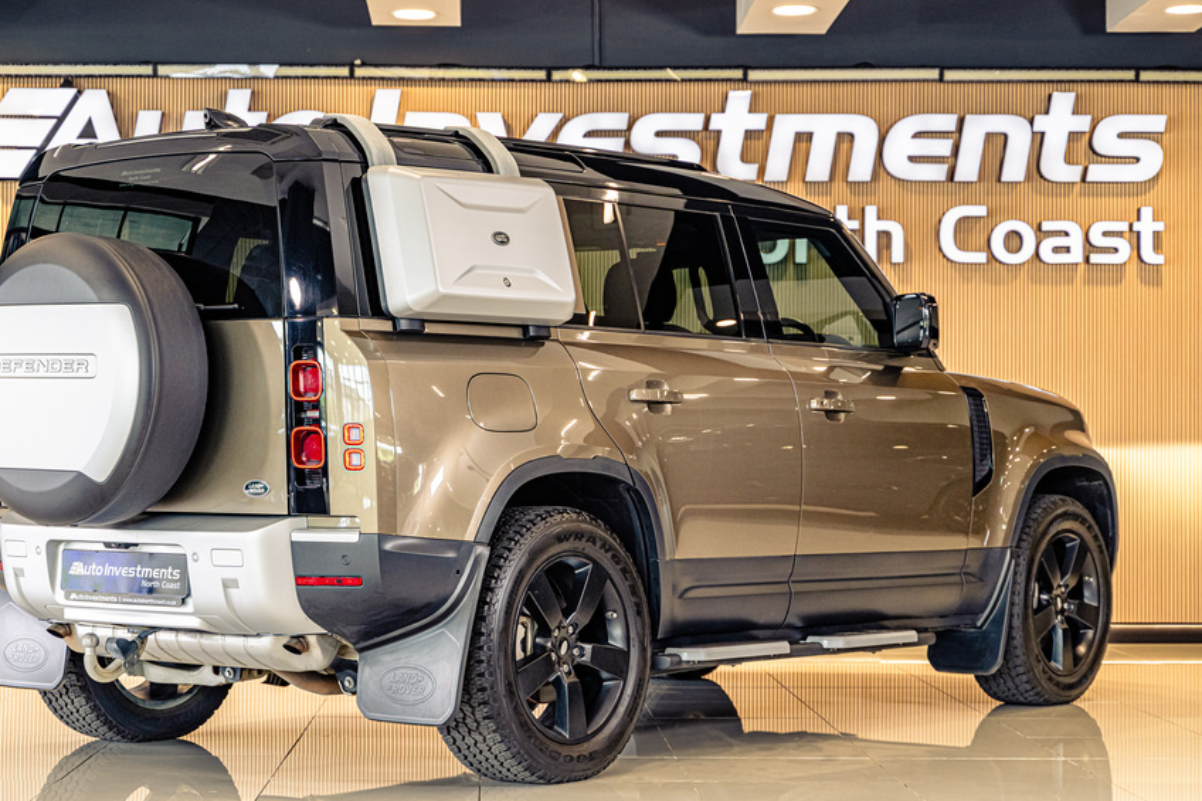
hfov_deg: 26.6
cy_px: 425
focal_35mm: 76
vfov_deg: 17.9
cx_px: 521
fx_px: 2537
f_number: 3.5
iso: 640
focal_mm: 63
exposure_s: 1/200
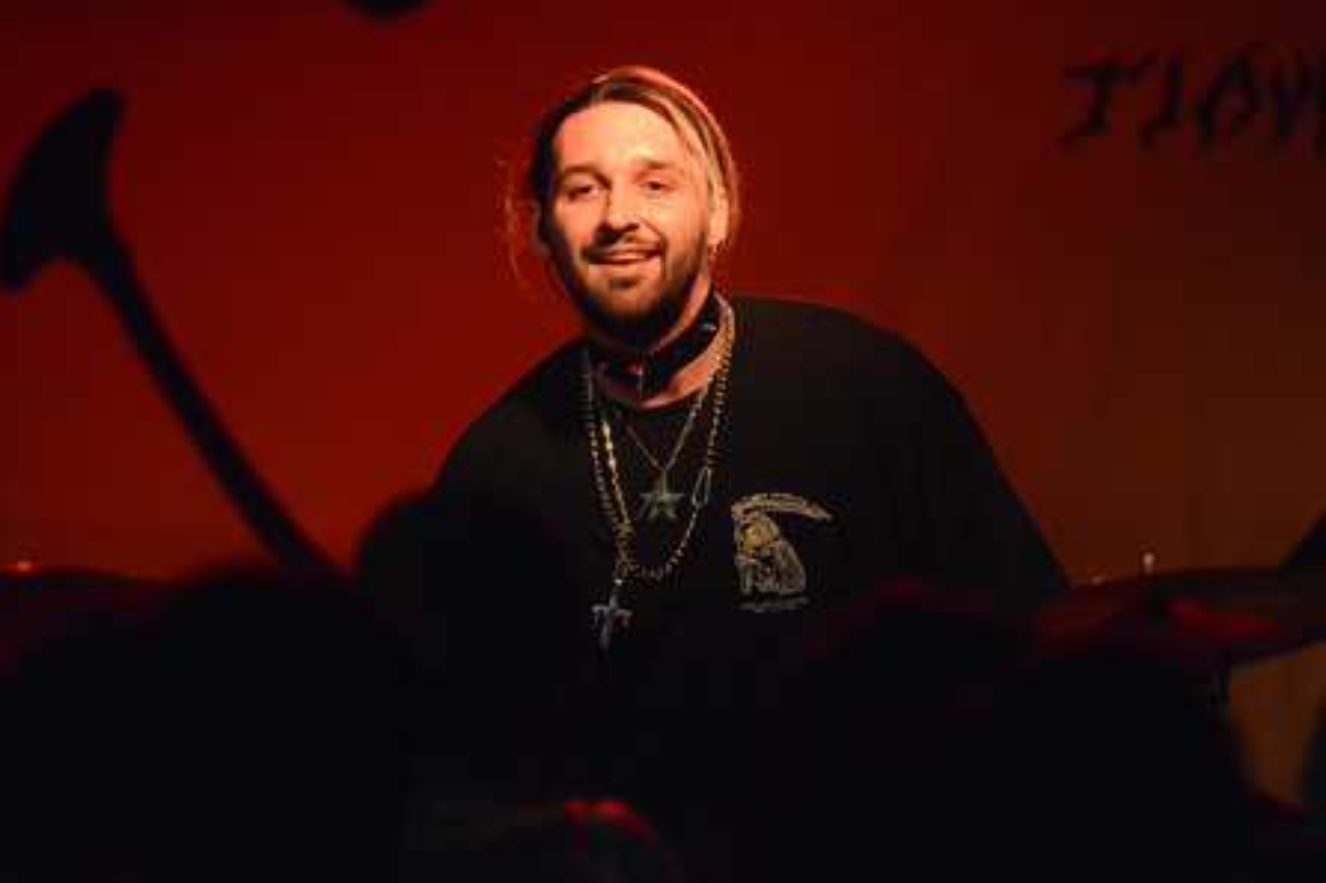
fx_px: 7437
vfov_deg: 6.8
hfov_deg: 10.2
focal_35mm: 202
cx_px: 664
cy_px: 440
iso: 6400
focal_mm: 200
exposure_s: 1/250
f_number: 3.2
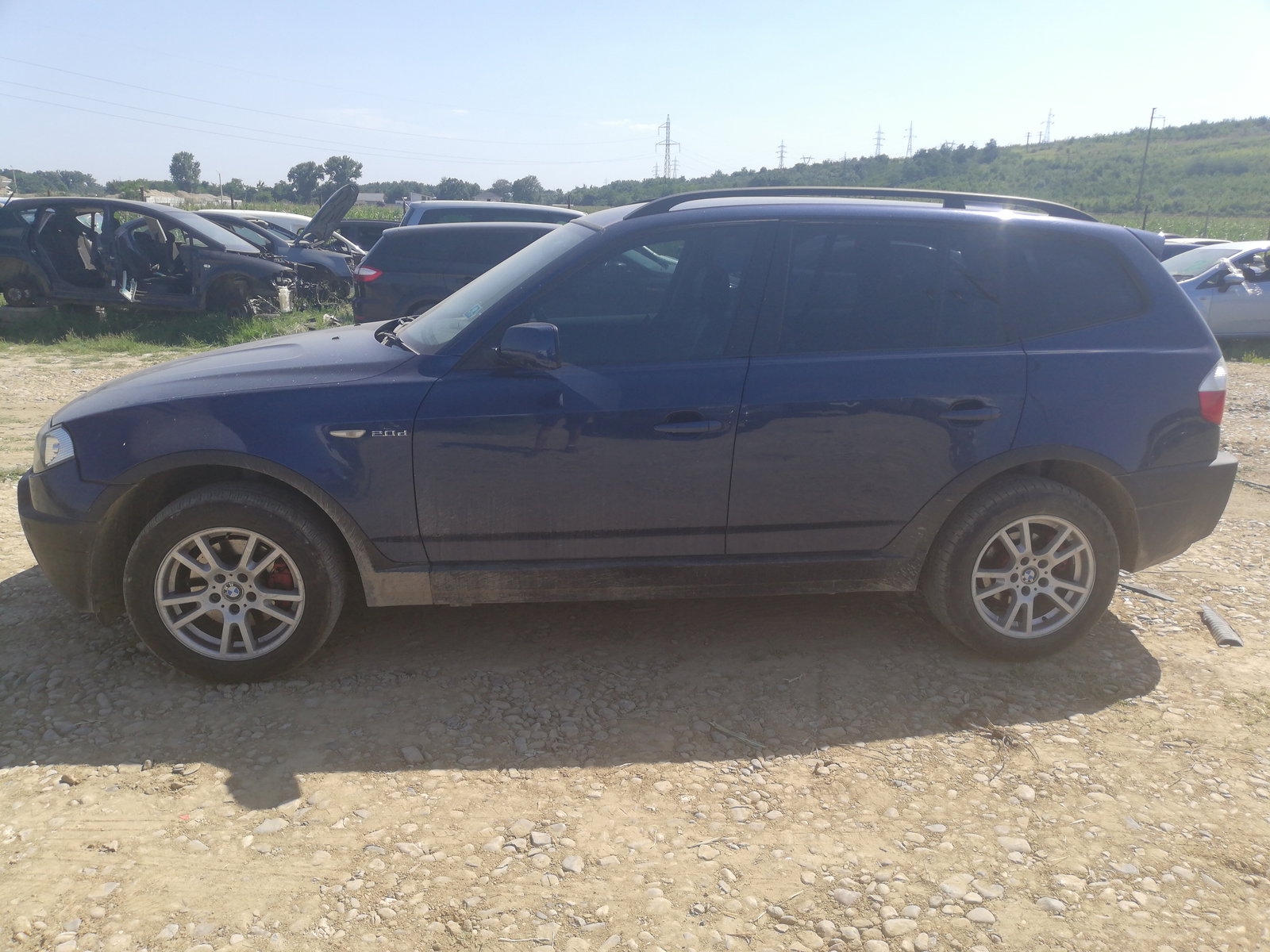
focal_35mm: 26
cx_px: 635
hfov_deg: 67.3
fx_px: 954
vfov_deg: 53.1
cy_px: 476
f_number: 2.2
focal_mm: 3.81
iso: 50
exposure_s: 1/651
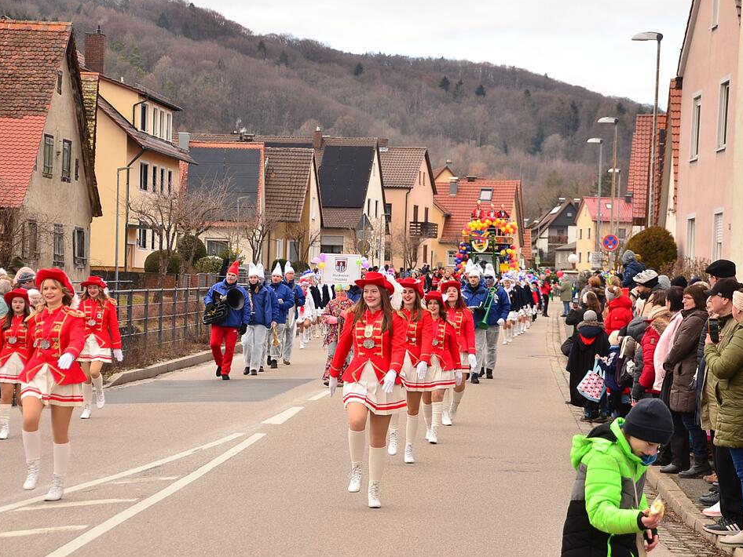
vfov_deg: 12.9
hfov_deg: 17.1
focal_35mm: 115
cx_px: 390
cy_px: 278
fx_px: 2469
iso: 400
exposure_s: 1/400
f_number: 5.6
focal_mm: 70
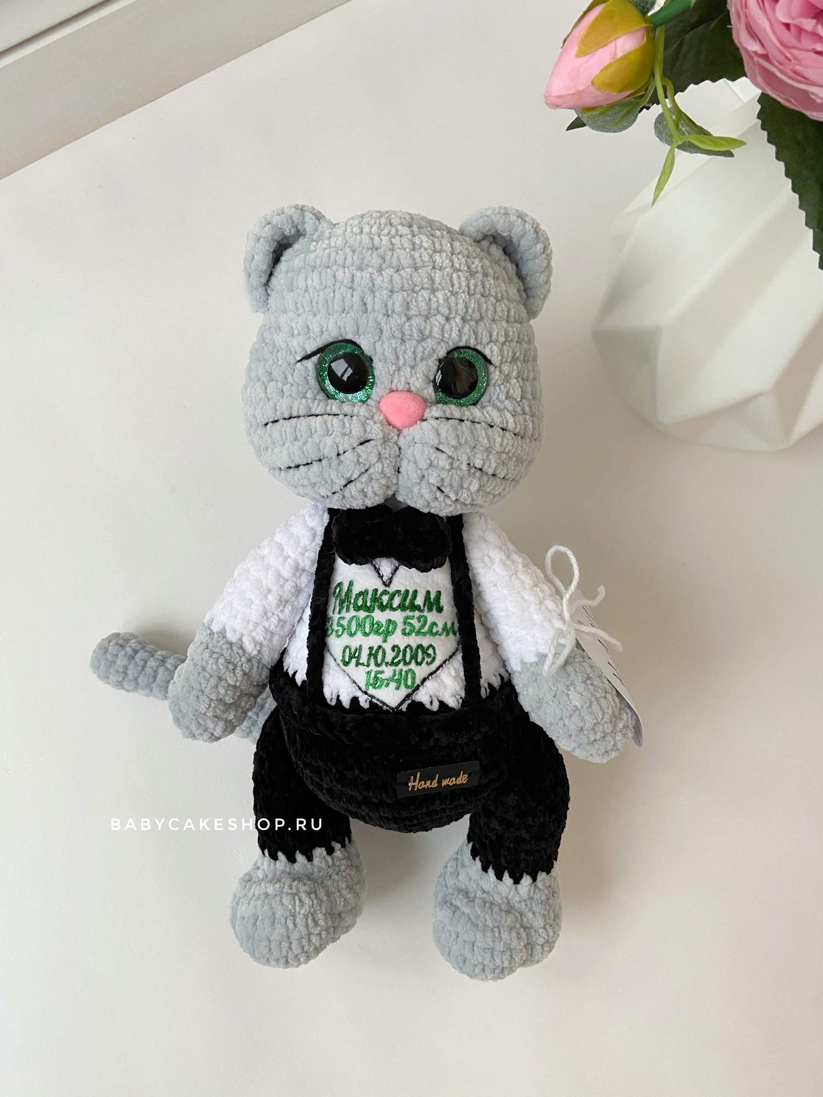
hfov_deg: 53.1
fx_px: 824
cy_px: 548
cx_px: 412
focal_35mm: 26
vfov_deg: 67.3
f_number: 1.8
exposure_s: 1/62
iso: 125
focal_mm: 4.25
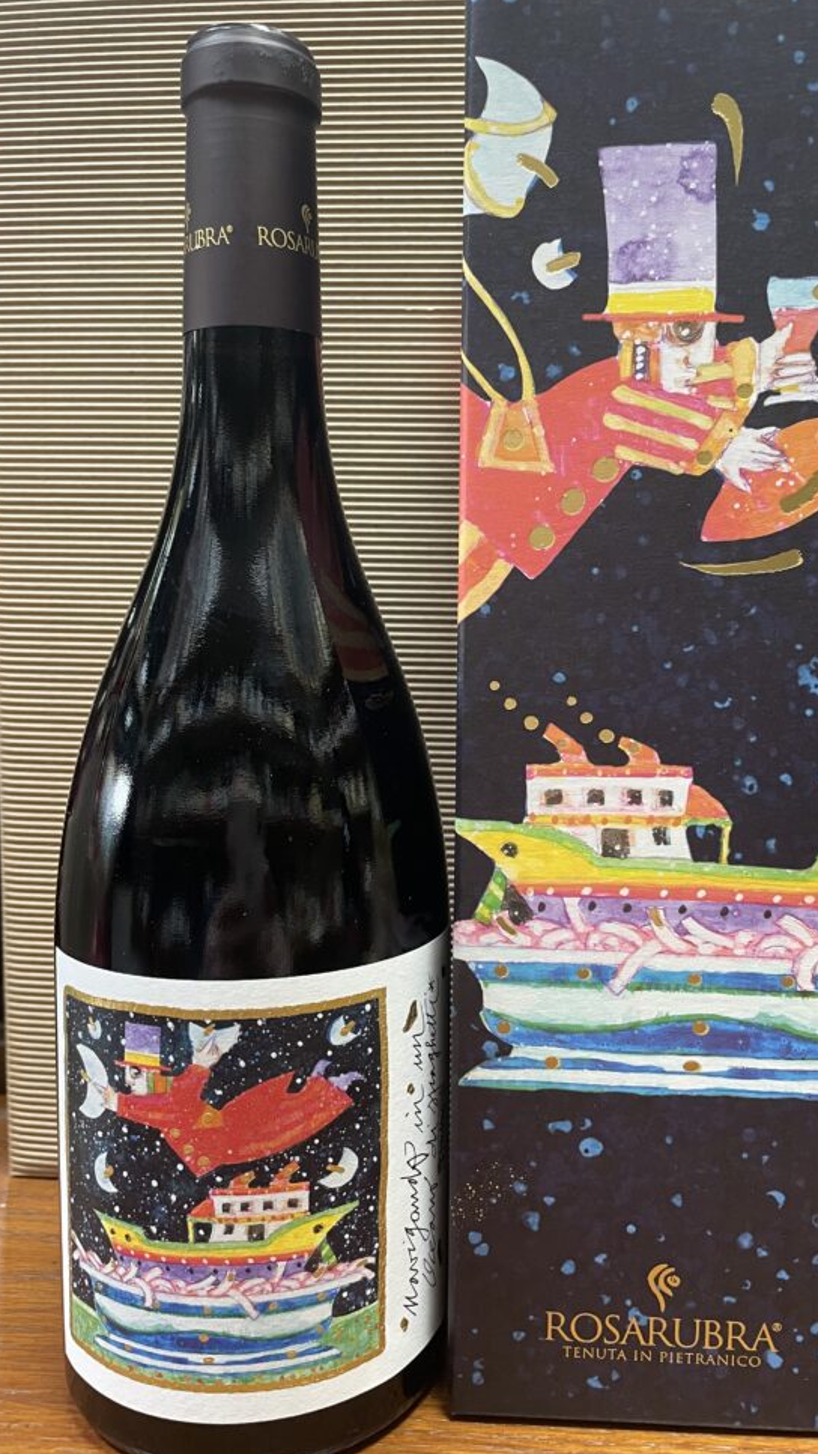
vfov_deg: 64.3
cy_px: 702
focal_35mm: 30
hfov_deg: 38.7
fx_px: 1157
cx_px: 510
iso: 250
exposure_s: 1/50
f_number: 1.6
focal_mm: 4.2
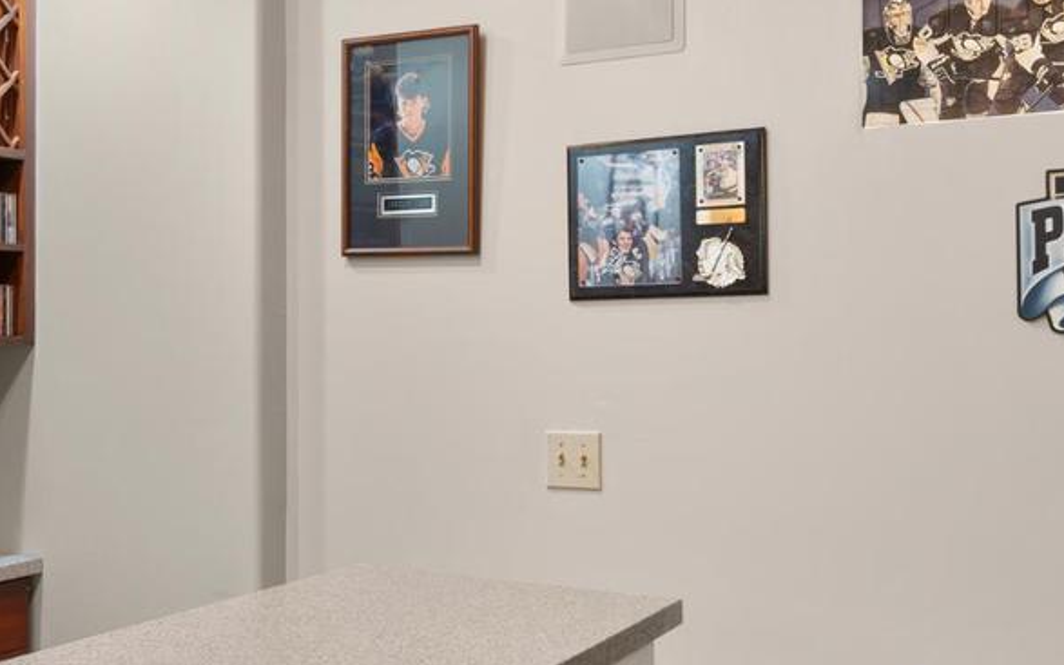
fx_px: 1225
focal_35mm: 42
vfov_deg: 30.3
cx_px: 373
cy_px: 375
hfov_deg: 46.4
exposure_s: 3.2
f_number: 9
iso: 250
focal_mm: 16.9
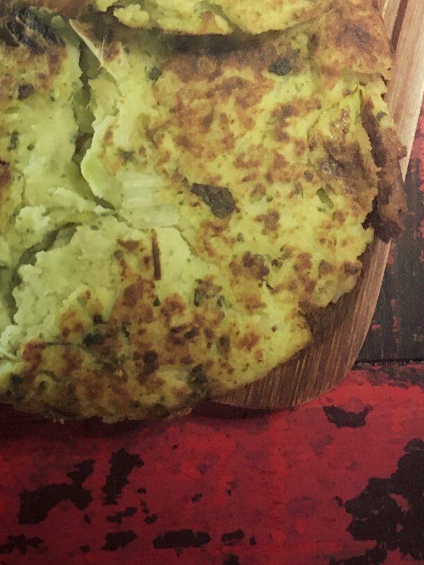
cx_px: 455
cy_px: -114
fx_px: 1486
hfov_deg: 15.8
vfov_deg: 20.2
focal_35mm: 91
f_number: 2.2
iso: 200
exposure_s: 1/15
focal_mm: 4.15
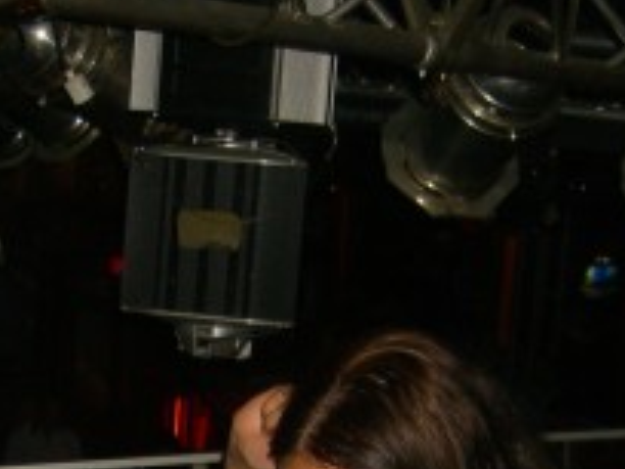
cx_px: 156
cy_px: 616
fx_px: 2022
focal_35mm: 112
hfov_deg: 17.5
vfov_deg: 12.8
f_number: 2.8
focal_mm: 7.9
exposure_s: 1/60
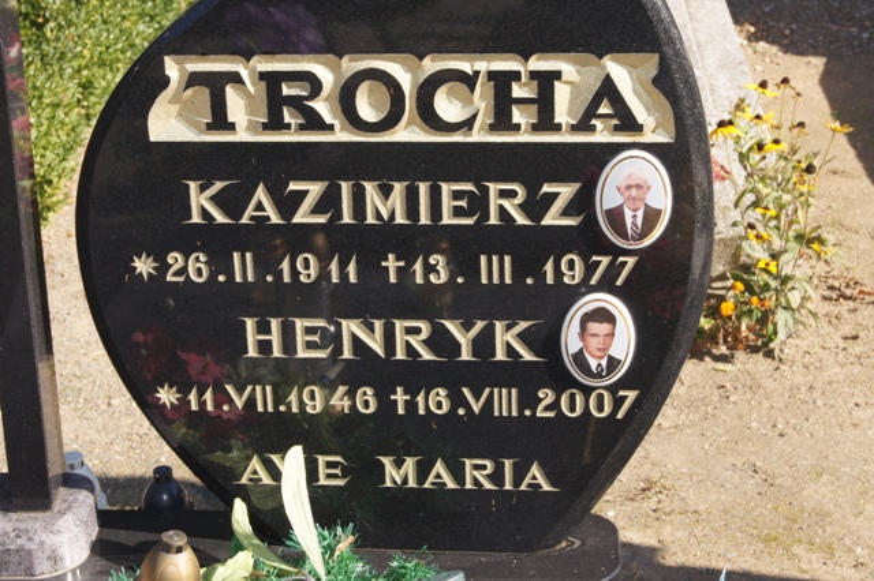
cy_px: 290
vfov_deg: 16.5
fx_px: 2002
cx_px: 437
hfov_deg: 24.6
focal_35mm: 82
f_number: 11
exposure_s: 1/160
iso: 200
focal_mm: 55
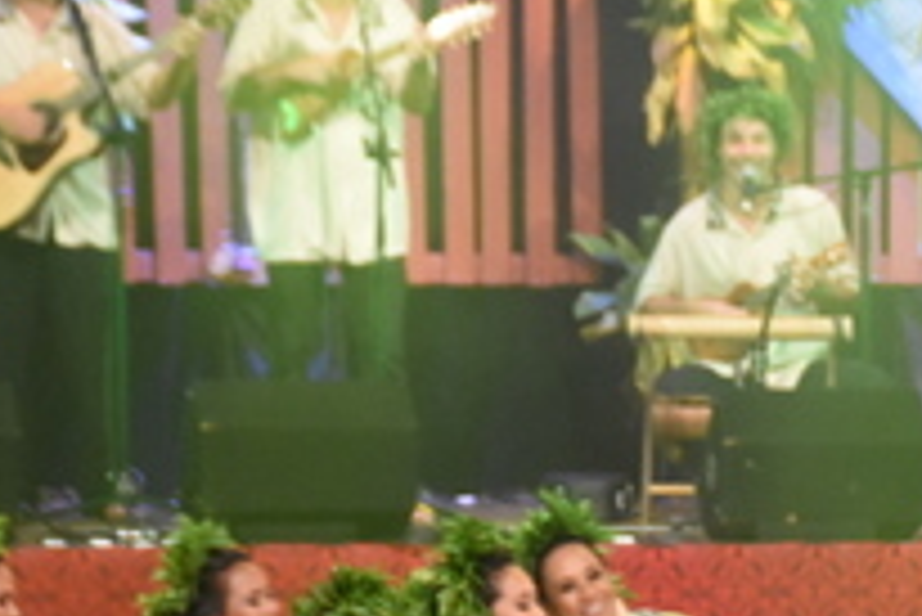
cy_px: 555
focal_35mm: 328
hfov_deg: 6.3
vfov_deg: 4.2
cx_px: 962
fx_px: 8406
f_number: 5.6
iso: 3200
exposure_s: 1/60
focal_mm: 70
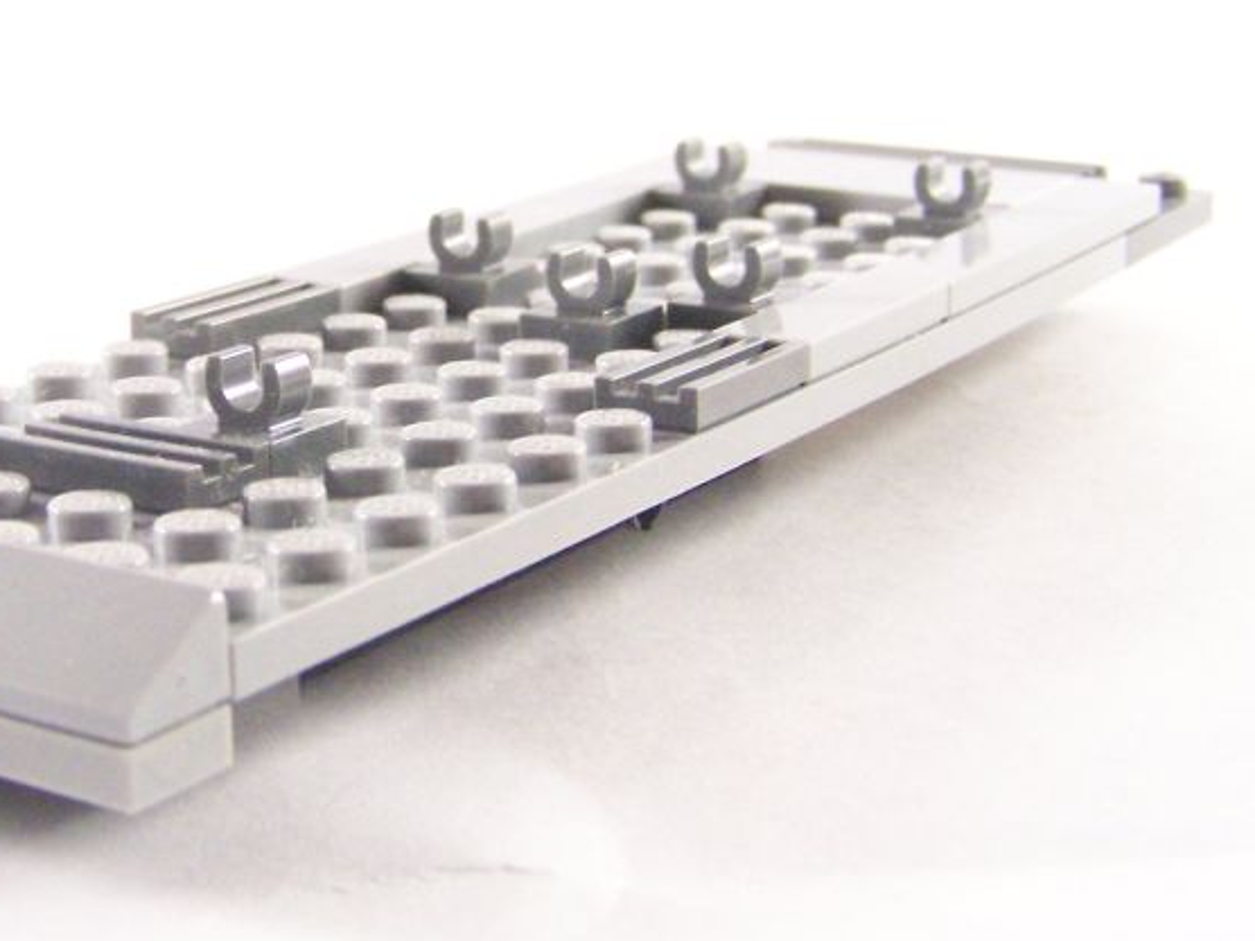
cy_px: 334
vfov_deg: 21.0
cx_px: 406
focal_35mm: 70
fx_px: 2538
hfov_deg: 27.6
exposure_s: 1/60
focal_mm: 6.3
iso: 400
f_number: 3.2
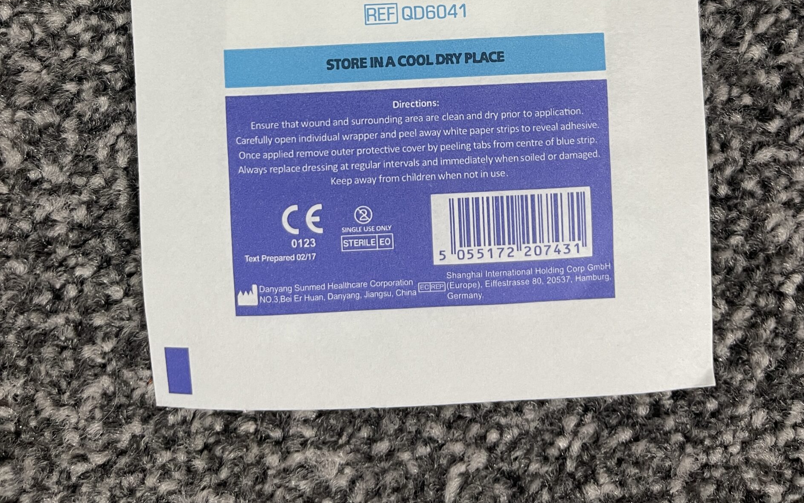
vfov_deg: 32.1
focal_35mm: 36
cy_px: -20
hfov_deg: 54.0
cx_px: 409
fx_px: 789
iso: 125
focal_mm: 5.1
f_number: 1.6
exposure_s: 1/82
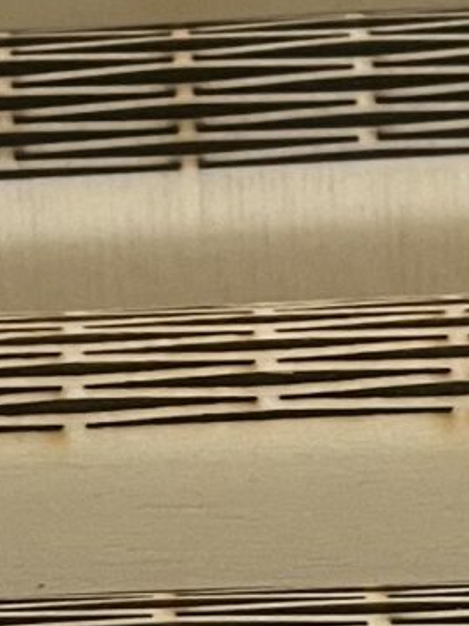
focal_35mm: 184
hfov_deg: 8.1
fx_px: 3328
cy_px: 565
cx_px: 251
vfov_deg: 10.7
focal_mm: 5.1
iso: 160
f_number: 1.6
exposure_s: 1/60
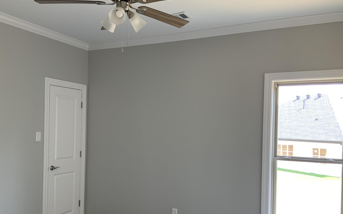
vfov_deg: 37.1
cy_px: 130
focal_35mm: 34
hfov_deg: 56.7
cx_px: 172
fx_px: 318
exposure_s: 1/60
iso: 50
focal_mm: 3
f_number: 1.8
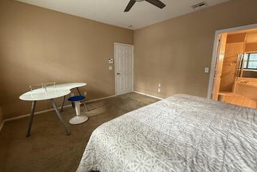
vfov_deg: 73.8
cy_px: 84
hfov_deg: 96.7
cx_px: 133
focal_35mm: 16
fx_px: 114
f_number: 2.2
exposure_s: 1/60
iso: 500
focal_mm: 2.22
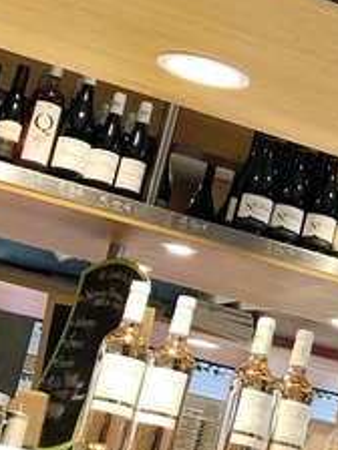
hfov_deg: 11.4
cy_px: 215
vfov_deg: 15.8
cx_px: 507
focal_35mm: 125
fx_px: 1627
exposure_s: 1/100
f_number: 1.8
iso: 40
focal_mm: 4
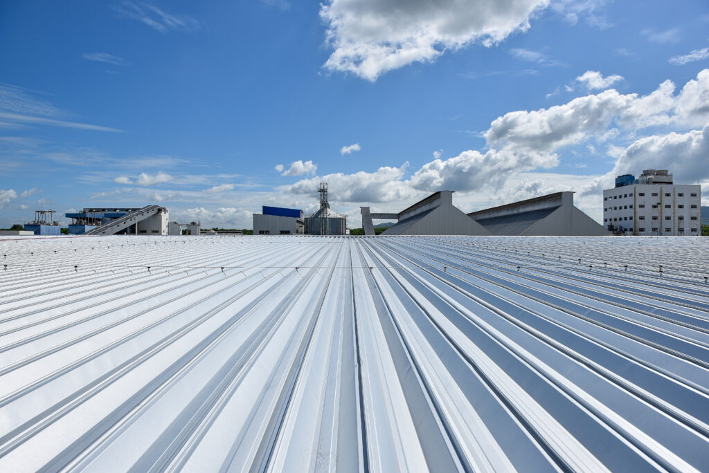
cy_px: 236
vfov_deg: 53.2
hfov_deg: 73.7
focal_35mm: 24
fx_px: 473
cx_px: 354
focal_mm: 24
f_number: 8
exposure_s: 1/800
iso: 100
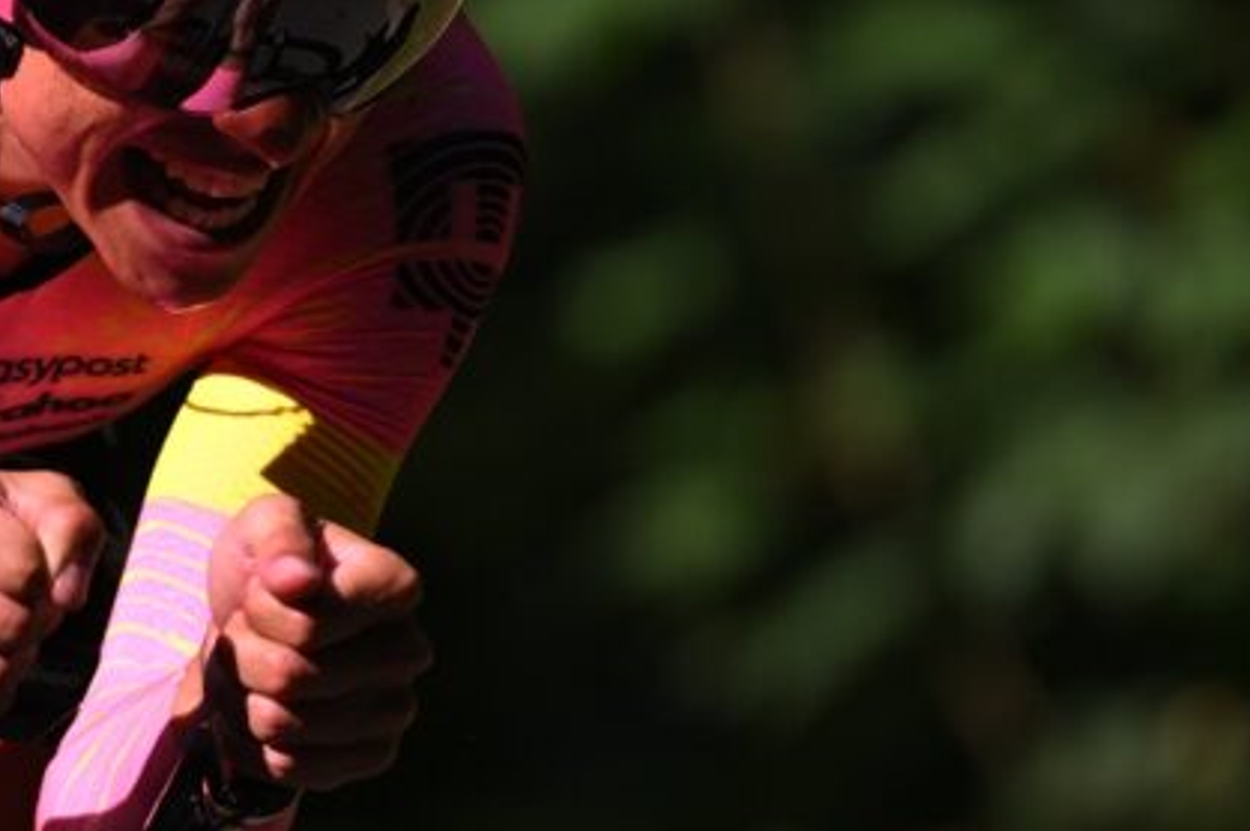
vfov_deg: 1.2
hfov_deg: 1.9
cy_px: 344
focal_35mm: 1102
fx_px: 38233
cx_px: 21
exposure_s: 1/4000
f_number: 3.2
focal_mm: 300
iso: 250
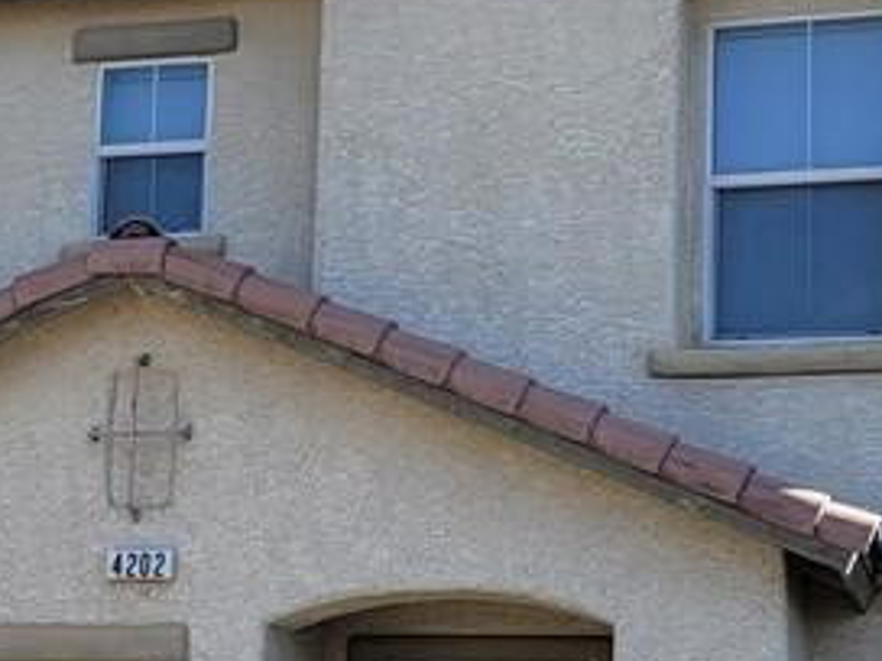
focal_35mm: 94
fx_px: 2395
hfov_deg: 20.8
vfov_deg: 15.7
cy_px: 470
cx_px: 295
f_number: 1.8
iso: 20
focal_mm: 7
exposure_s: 1/479
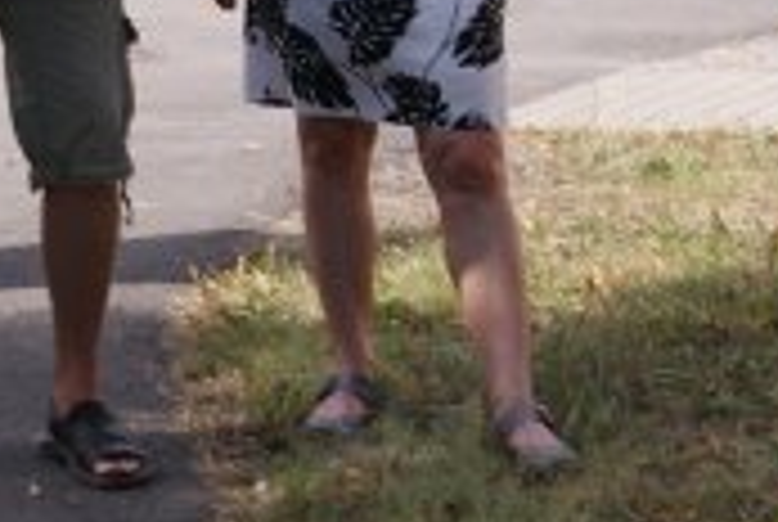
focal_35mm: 250
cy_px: 27
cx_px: 198
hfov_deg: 8.2
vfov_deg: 5.5
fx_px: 5409
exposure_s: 1/100
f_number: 9
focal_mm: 45
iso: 100
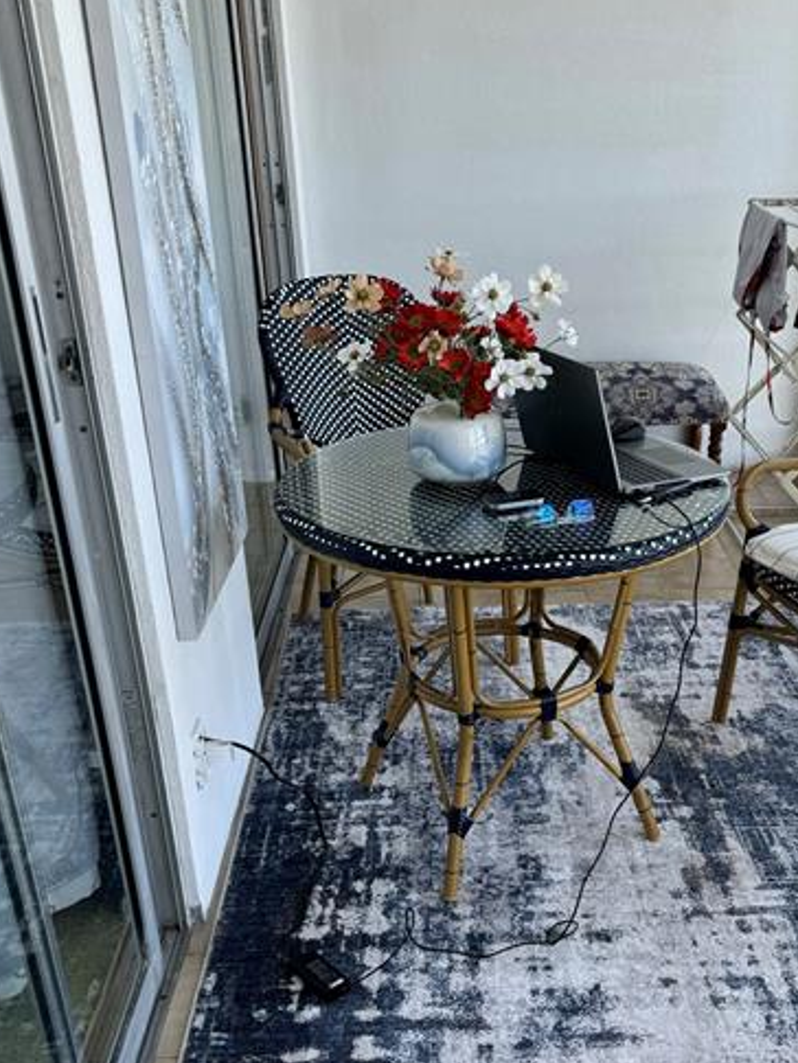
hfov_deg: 37.5
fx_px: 1168
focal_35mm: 38
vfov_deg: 48.4
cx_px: 491
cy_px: 677
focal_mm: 6.86
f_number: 1.78
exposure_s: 1/301
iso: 80
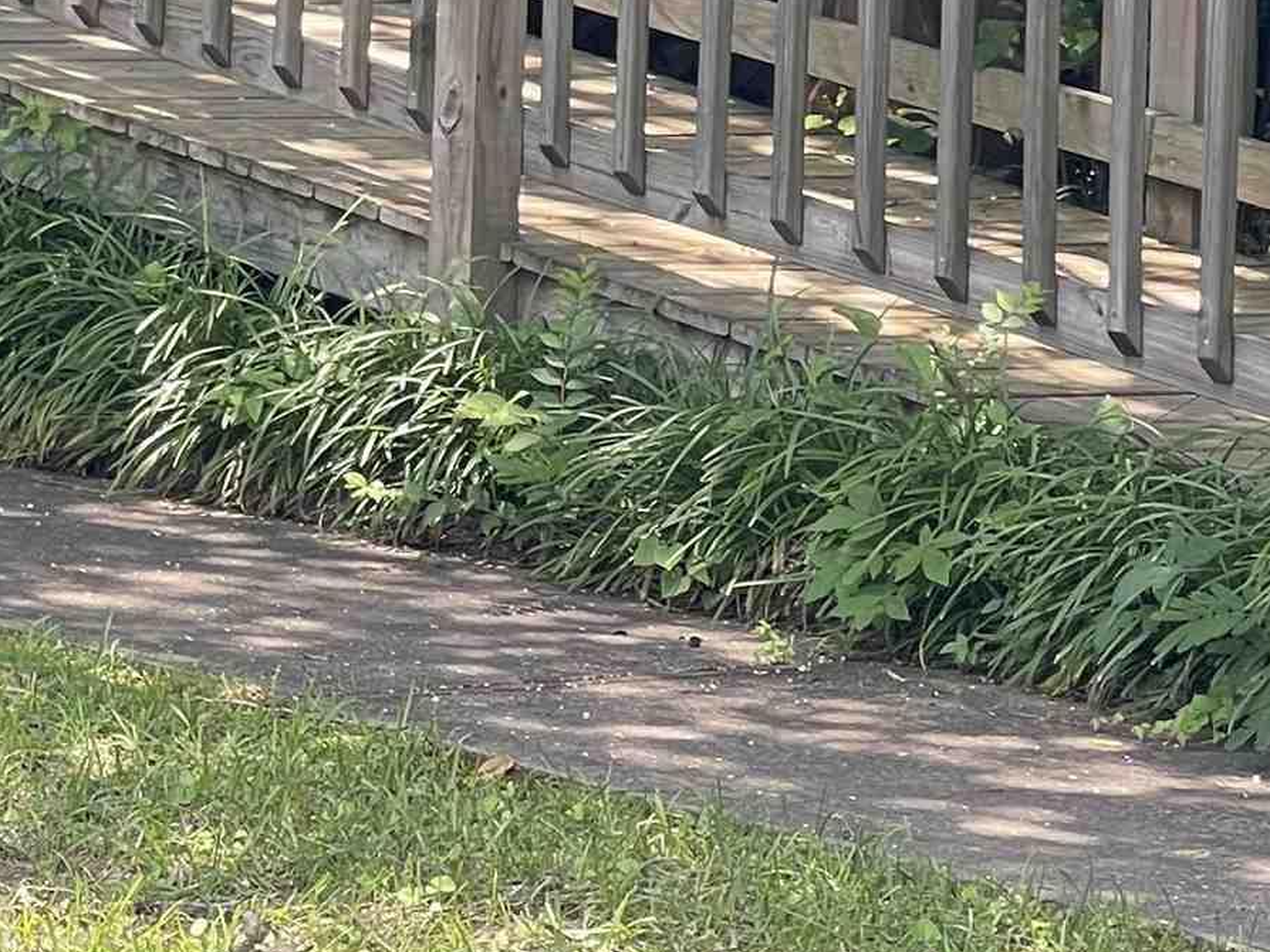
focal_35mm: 220
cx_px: -730
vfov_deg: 6.6
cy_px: -666
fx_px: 8069
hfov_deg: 8.8
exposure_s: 1/99
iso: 25
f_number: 2.2
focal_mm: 7.5
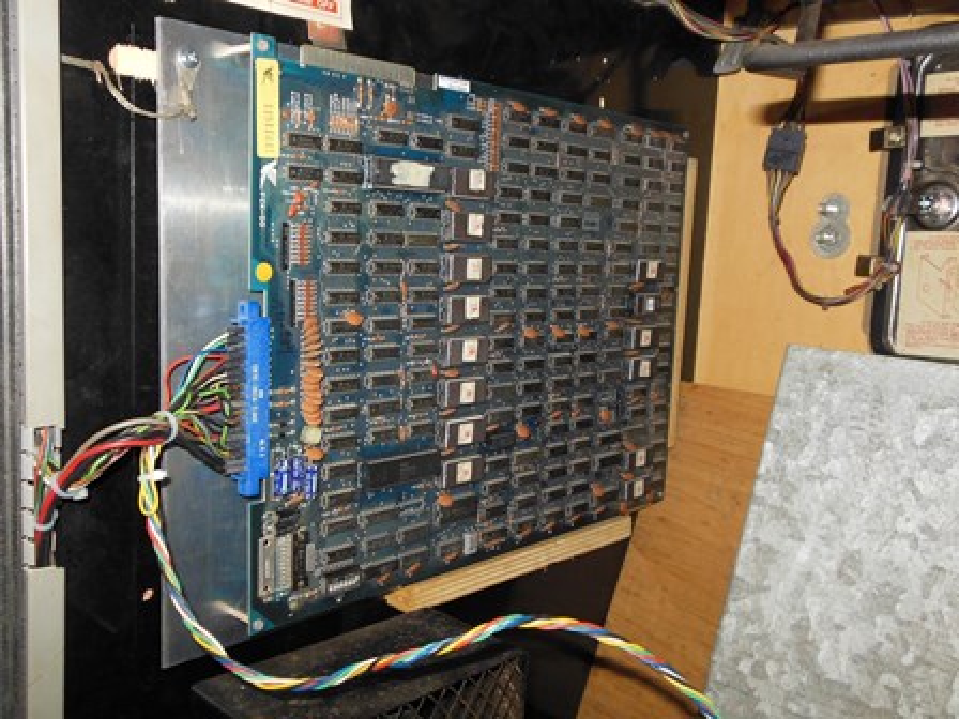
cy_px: 360
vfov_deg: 48.2
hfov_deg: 61.7
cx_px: 480
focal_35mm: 29
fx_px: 803
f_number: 3.3
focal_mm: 5.2
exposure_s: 1/25
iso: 200
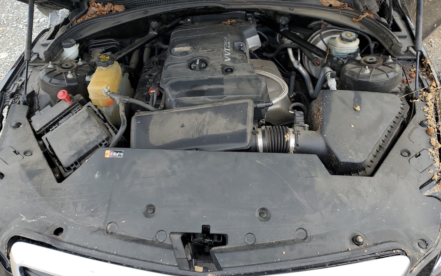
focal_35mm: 28
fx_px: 336
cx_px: 218
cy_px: 134
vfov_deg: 44.5
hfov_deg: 66.5
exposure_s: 1/476
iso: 50
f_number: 1.5
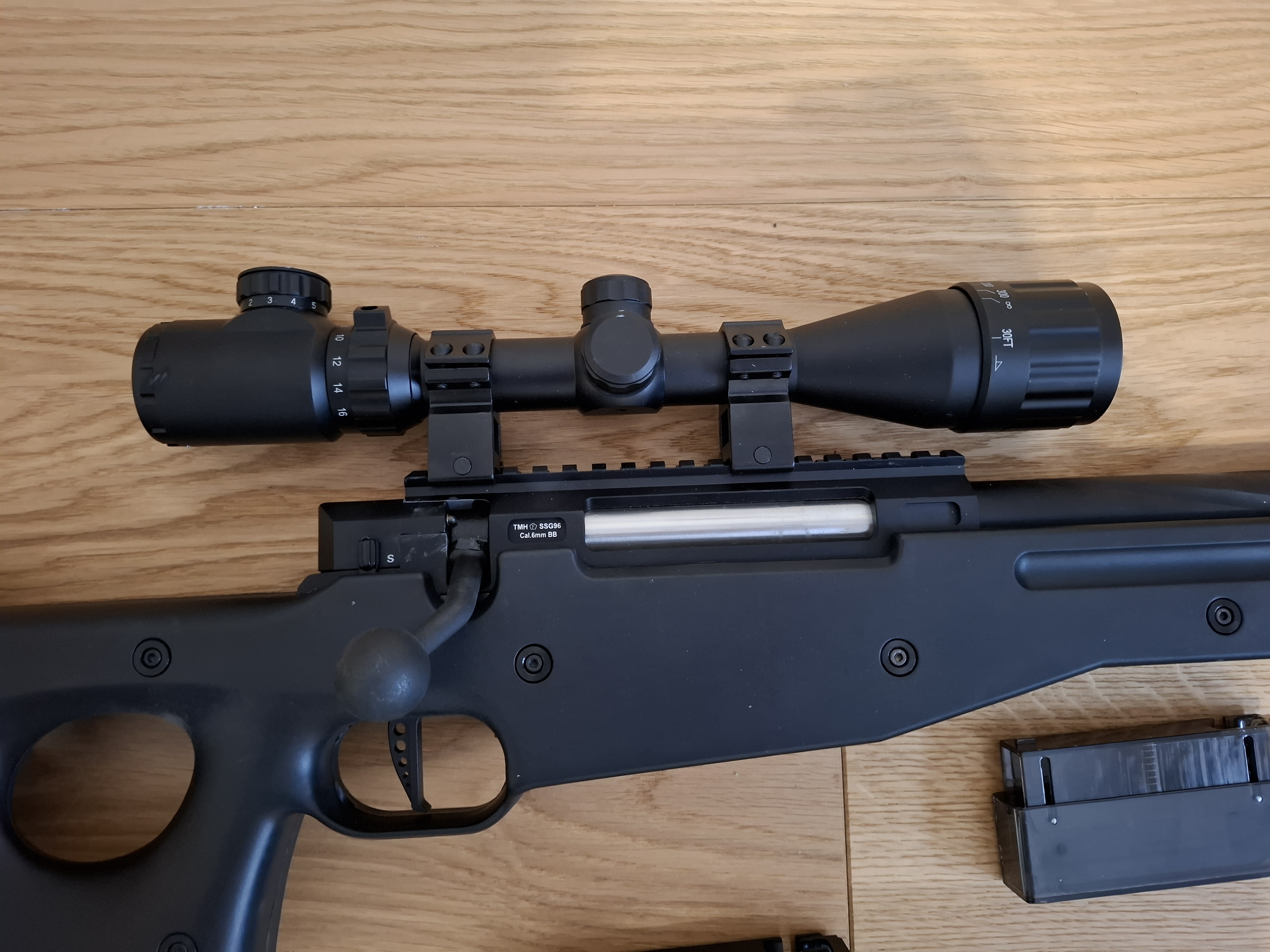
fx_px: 844
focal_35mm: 23
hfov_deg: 73.9
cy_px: 476
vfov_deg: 58.9
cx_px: 635
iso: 500
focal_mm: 5.54
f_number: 1.8
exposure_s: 1/25
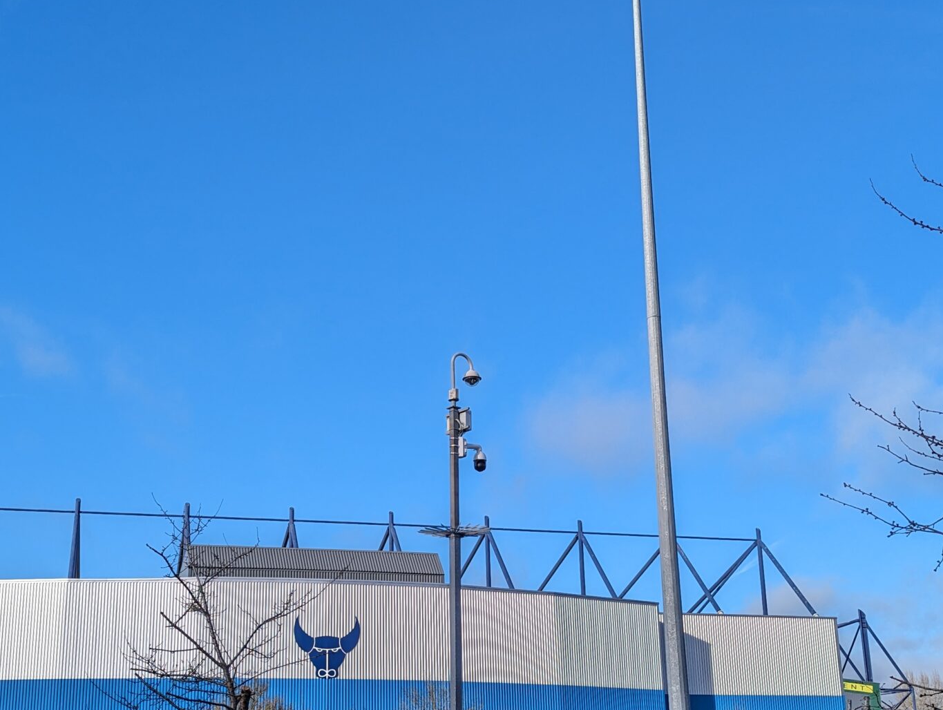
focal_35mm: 45
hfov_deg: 42.0
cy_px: 473
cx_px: 431
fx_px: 1228
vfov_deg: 32.0
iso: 48
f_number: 1.85
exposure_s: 1/2358
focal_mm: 6.81
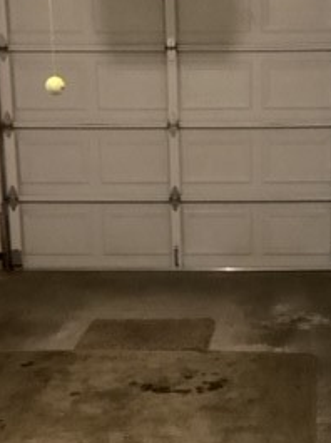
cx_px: 262
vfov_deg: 26.0
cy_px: 252
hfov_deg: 19.4
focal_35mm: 75
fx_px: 959
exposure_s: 1/30
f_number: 2.4
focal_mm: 3.3
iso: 640
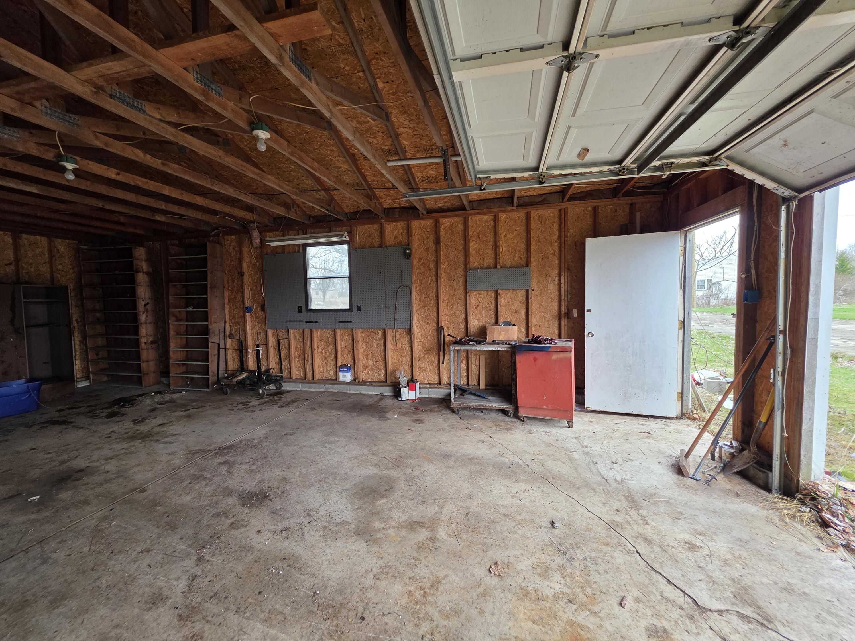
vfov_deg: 89.9
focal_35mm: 13
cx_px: 428
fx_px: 321
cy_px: 320
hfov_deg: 106.2
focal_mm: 2.2
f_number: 1.9
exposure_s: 1/120
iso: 100
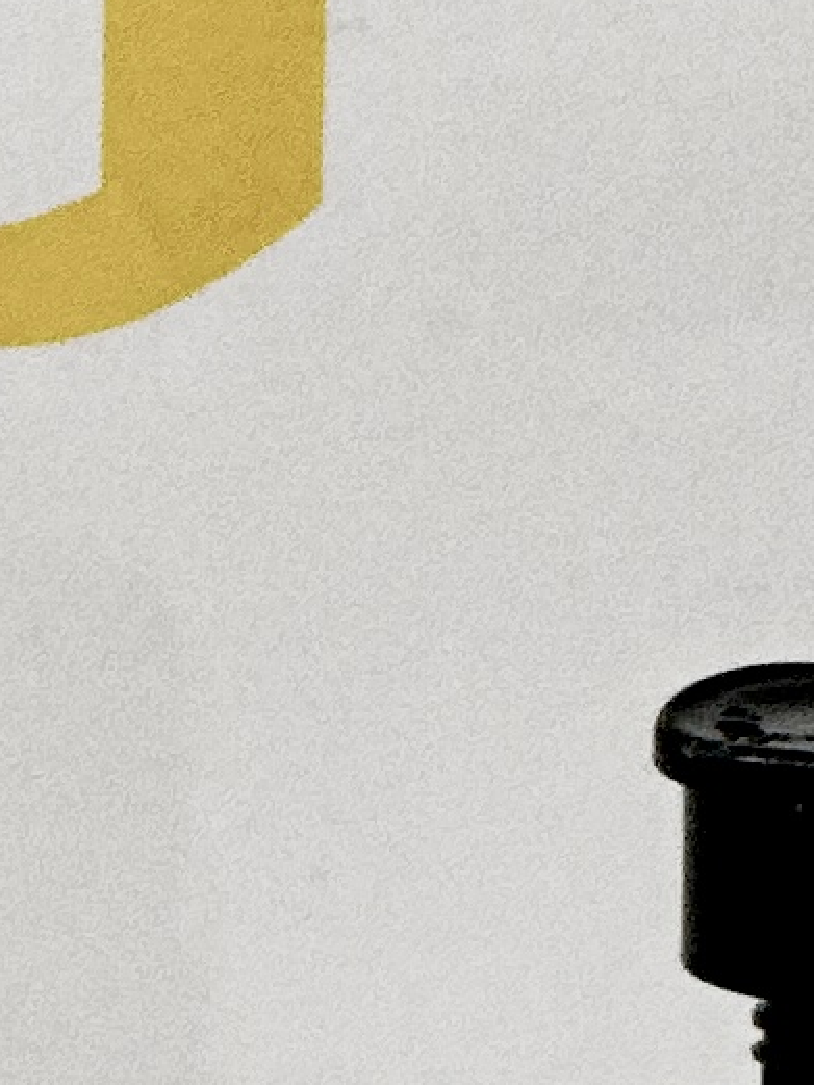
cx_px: -593
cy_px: 2770
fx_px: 18679
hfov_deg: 2.5
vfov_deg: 3.3
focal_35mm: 596
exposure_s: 1/99
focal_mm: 9
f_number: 2.8
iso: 80
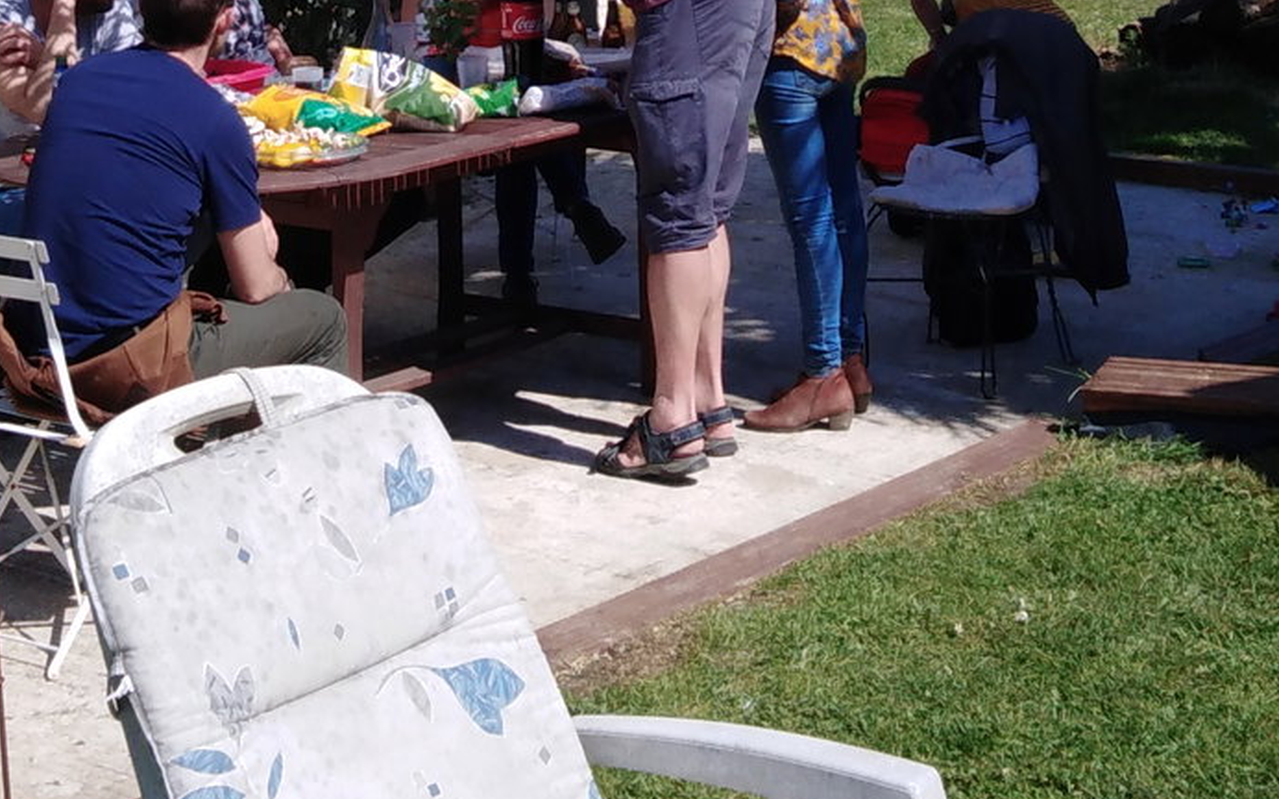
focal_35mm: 85
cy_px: -293
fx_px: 2962
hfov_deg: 24.3
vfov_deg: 14.6
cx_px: 542
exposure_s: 1/1400
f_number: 2.2
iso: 100
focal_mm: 3.46
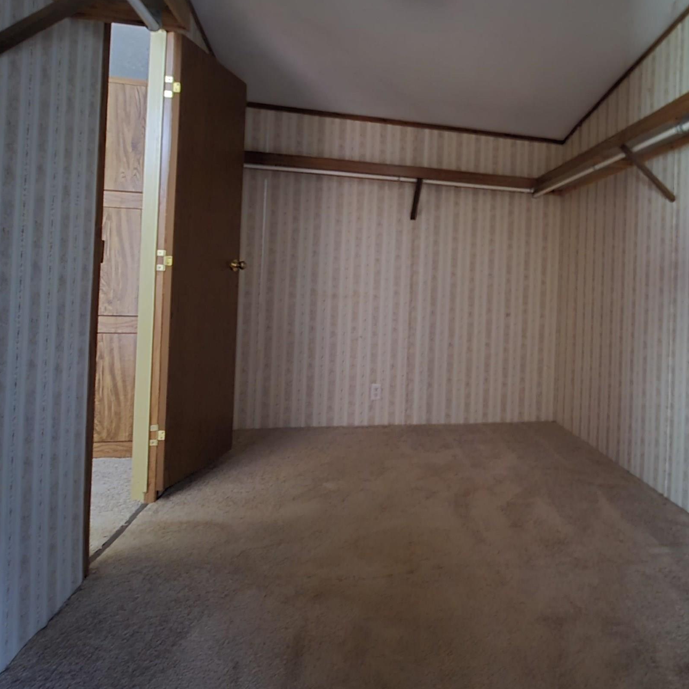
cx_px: 503
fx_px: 495
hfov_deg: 66.0
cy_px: 271
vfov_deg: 68.8
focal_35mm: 22
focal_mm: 2.2
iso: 1000
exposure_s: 1/8
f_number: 2.2
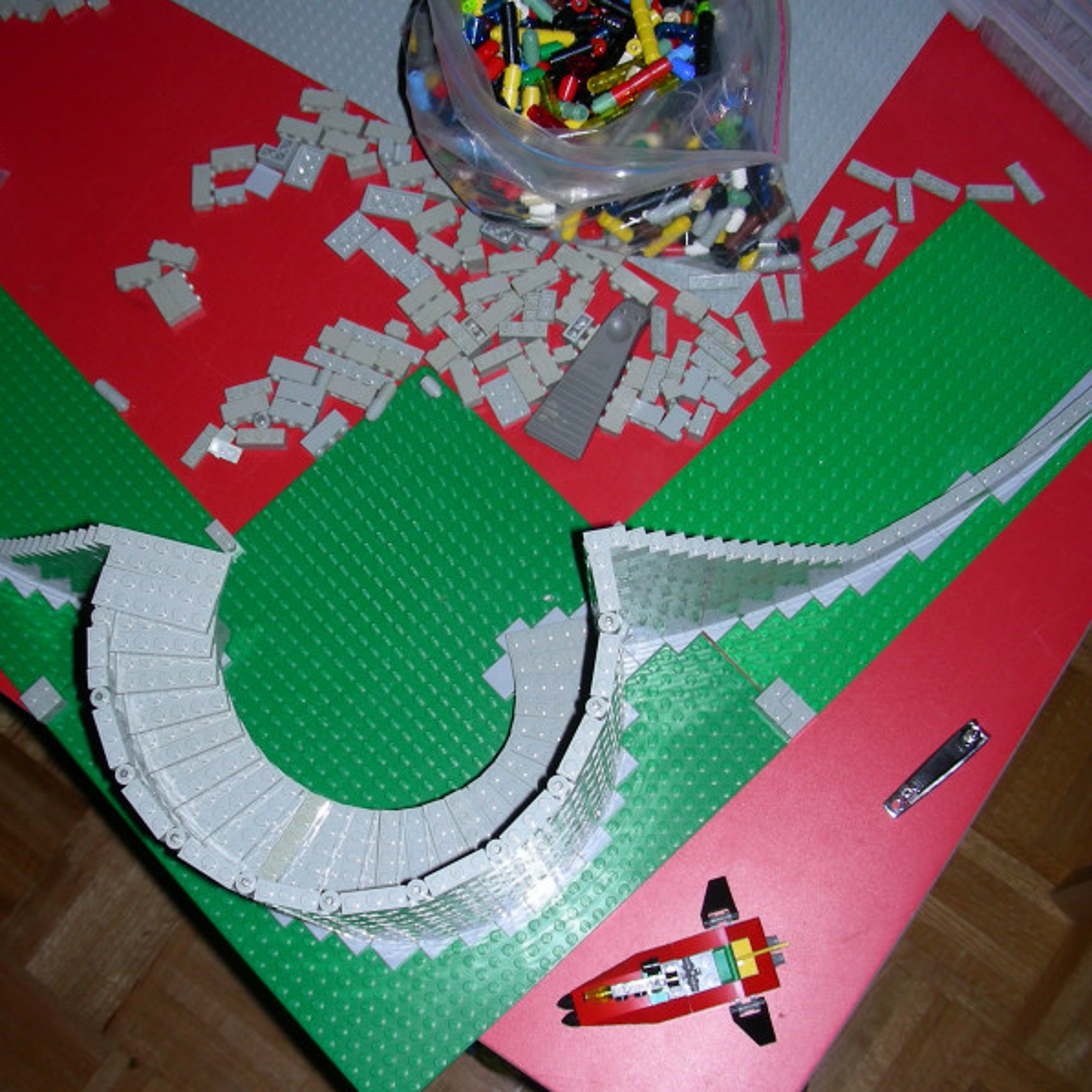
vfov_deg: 37.6
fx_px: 1606
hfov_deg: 37.4
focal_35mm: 45
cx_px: 446
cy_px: 545
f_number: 3.5
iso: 50
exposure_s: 1/60.1
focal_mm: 6.3
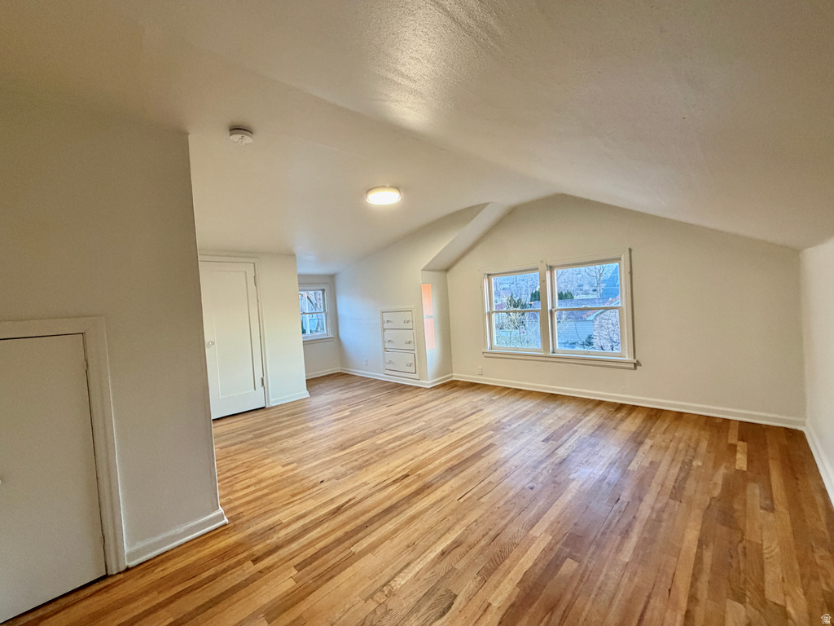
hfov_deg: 102.1
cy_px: 313
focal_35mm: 14
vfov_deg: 85.7
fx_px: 337
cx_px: 417
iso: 400
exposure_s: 1/60
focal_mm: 2.22
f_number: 2.2
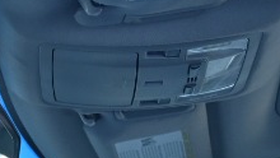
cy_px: 659
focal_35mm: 216
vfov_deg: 5.0
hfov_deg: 9.9
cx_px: 11
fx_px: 1604
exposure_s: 1/125
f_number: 4
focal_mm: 28
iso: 500
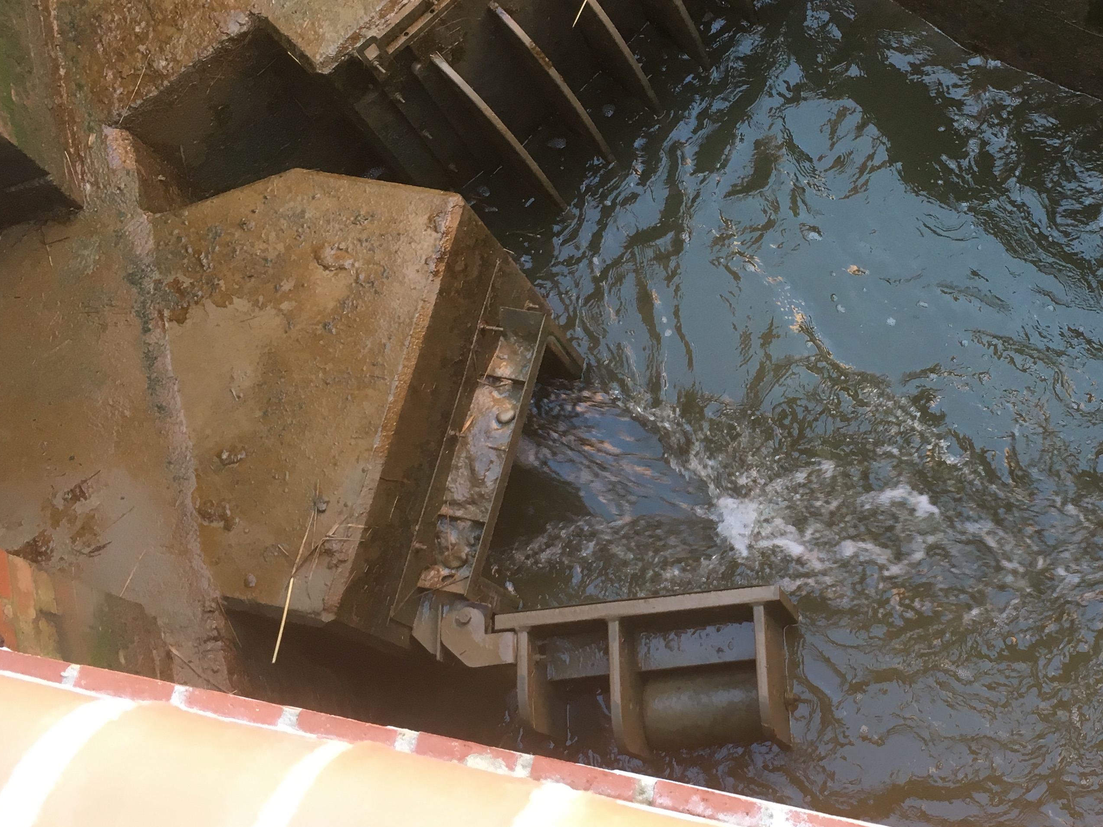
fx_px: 1466
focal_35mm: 46
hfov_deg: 40.1
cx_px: 829
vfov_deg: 31.4
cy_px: 329
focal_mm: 4.15
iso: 40
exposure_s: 1/33
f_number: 2.2
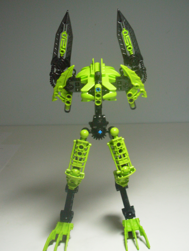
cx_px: 94
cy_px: 126
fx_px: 553
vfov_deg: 25.7
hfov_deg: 19.4
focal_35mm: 76
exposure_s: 1/39.2
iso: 159
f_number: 3.6
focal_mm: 12.5
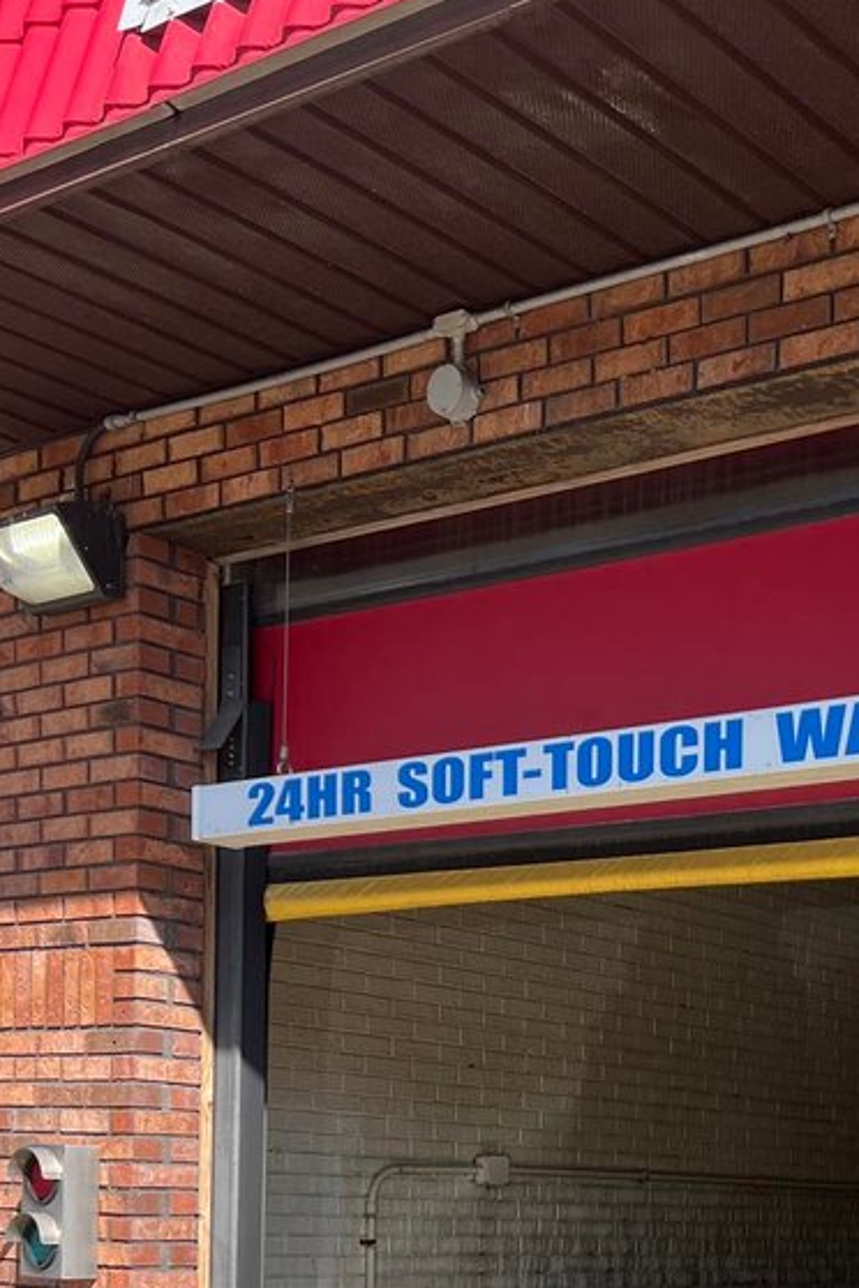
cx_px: 941
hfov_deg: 23.2
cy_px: 1257
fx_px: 1968
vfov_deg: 33.5
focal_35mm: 55
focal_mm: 5.7
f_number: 1.5
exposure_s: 1/3165
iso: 50
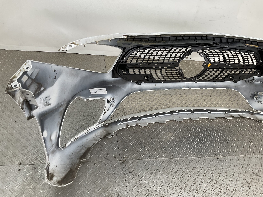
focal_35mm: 29
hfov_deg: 61.7
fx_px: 220
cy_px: 98
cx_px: 132
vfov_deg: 48.2
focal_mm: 3
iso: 16
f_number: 1.8
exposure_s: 1/125
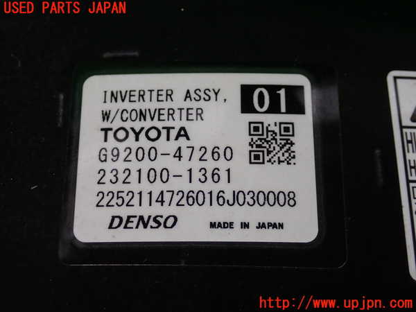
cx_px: 208
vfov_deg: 23.7
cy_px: 156
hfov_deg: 31.2
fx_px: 745
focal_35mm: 62
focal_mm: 11.09
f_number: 3.6
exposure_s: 1/100
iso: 200
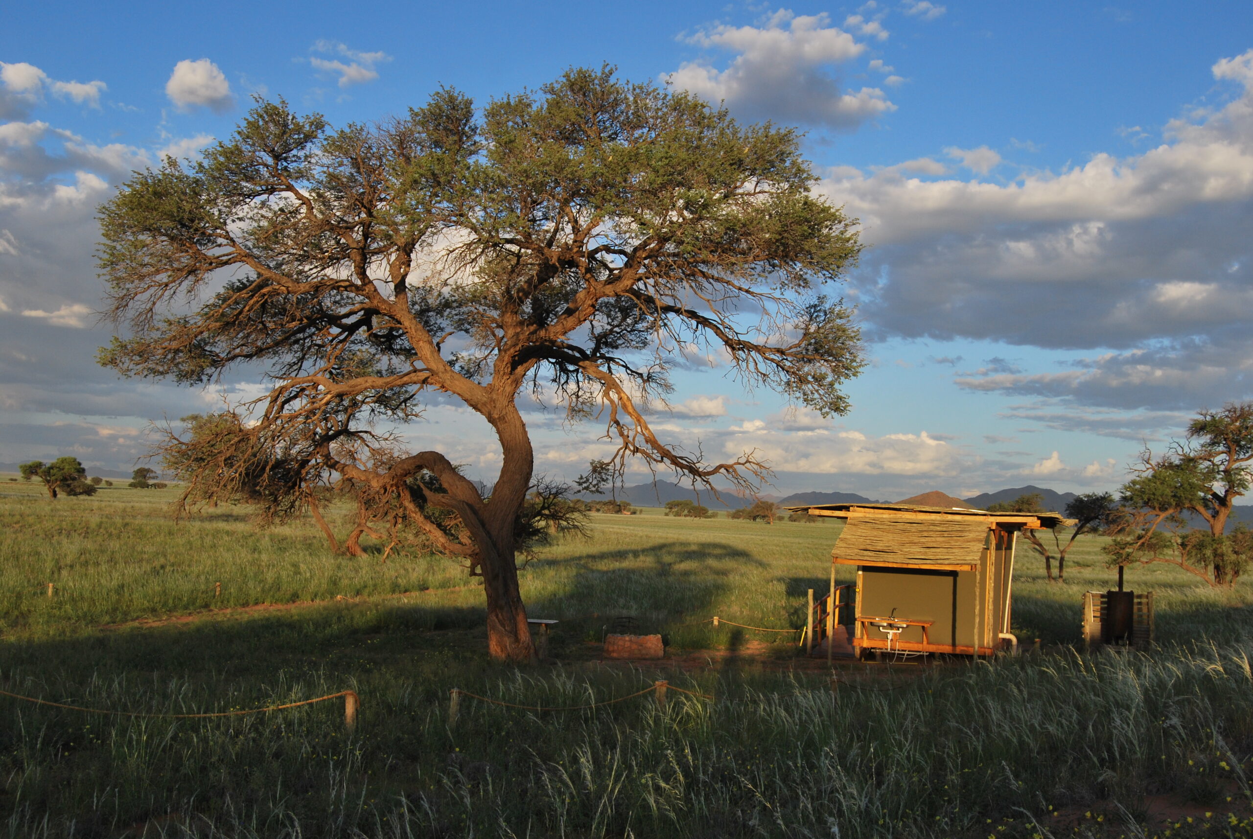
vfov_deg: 37.0
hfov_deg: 53.1
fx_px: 1255
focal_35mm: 36
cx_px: 626
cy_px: 420
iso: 200
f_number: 9
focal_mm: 24
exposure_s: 1/250
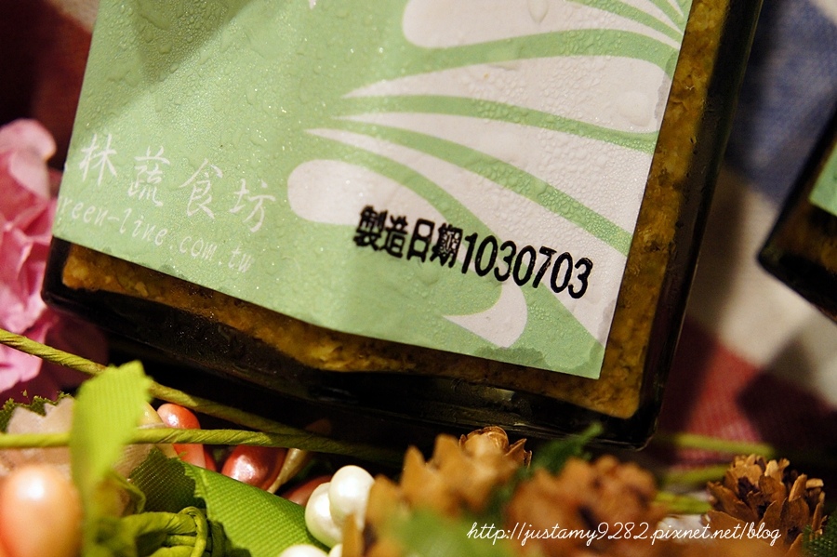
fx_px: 1917
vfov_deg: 16.5
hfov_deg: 24.6
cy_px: 278
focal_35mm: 82
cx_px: 418
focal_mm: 55
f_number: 7.1
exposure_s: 1/15
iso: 1600
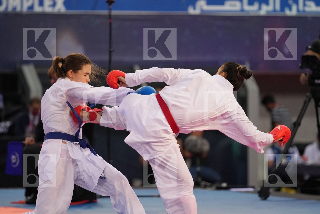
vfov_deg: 4.6
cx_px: 160
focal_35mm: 300
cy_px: 107
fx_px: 2666
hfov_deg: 6.9
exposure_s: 1/1000
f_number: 2.8
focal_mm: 200
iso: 2000
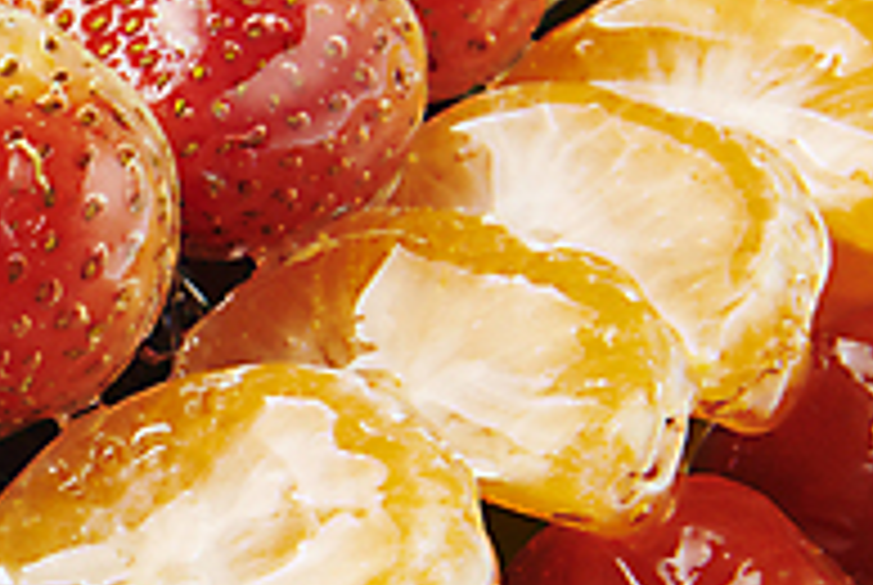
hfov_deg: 9.3
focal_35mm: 216
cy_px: 482
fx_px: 5246
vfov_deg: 6.4
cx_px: -292
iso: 64
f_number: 22
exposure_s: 1/125
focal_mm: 70
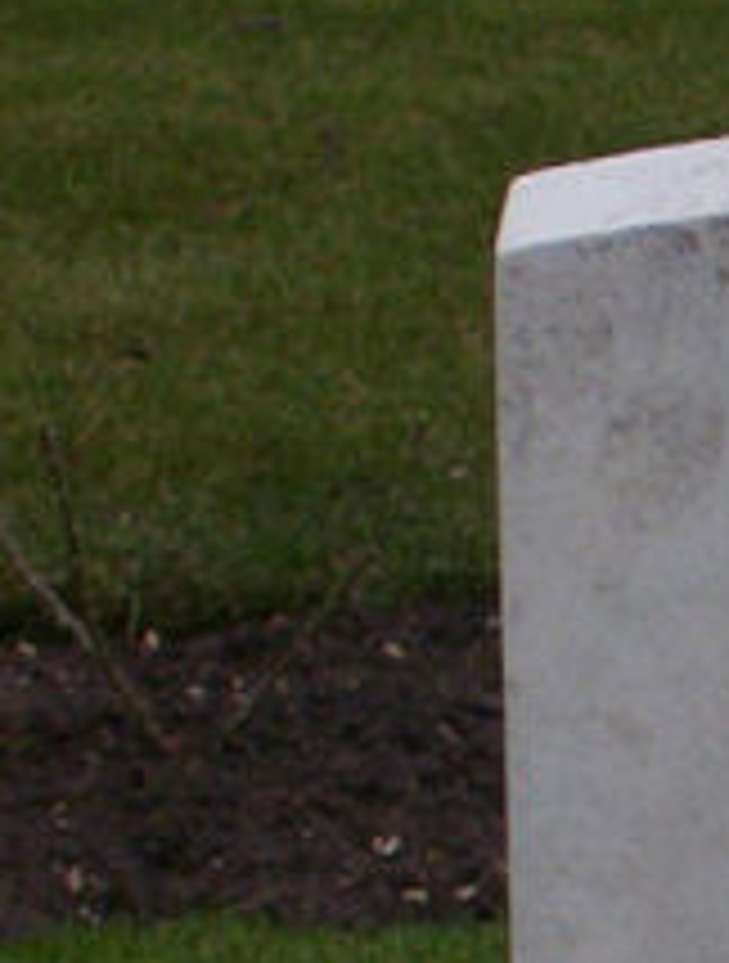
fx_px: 10356
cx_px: 1314
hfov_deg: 4.0
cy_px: 1577
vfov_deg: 5.3
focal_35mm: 371
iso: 100
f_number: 4.07
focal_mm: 13.24
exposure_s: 1/278
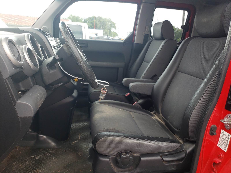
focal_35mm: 26
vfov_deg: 53.1
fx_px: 174
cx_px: 116
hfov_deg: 67.3
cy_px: 86
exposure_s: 1/278
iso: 50
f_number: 1.5
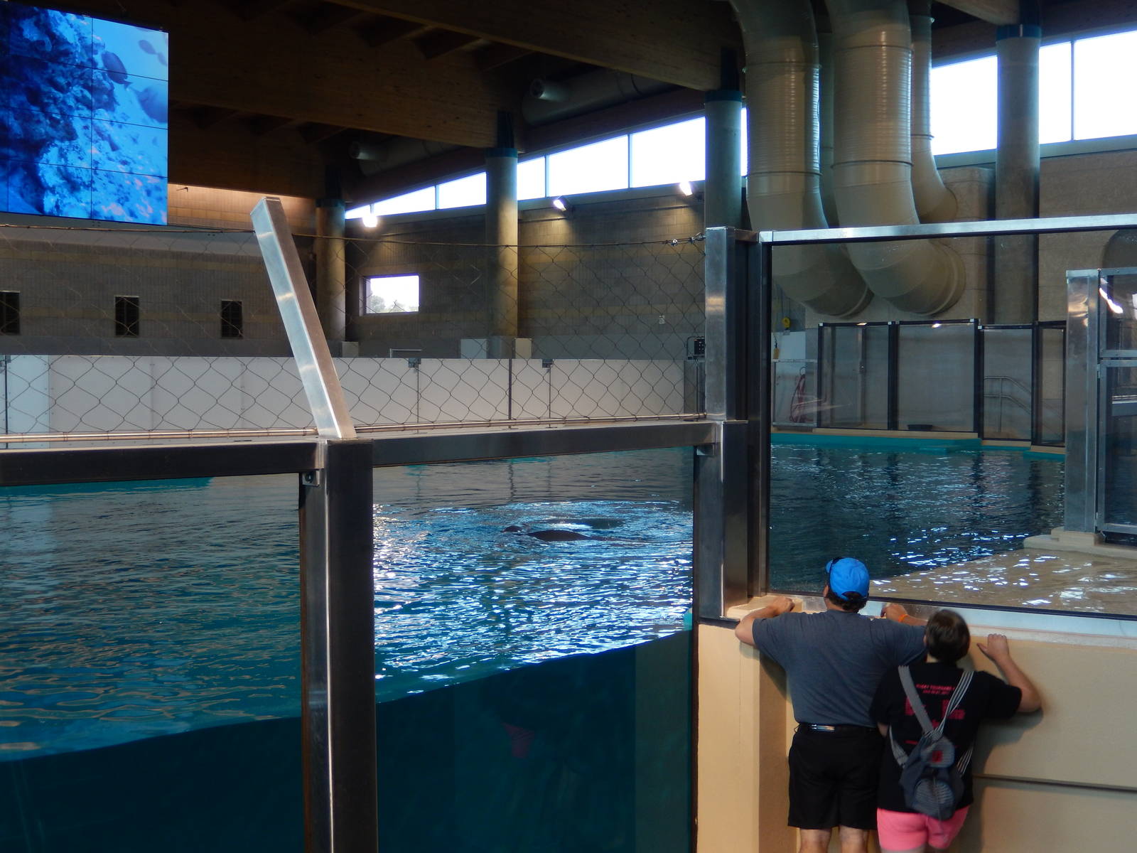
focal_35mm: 45
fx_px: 1478
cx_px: 568
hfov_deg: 42.1
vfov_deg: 32.2
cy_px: 426
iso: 125
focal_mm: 8.1
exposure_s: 1/50
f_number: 4.3
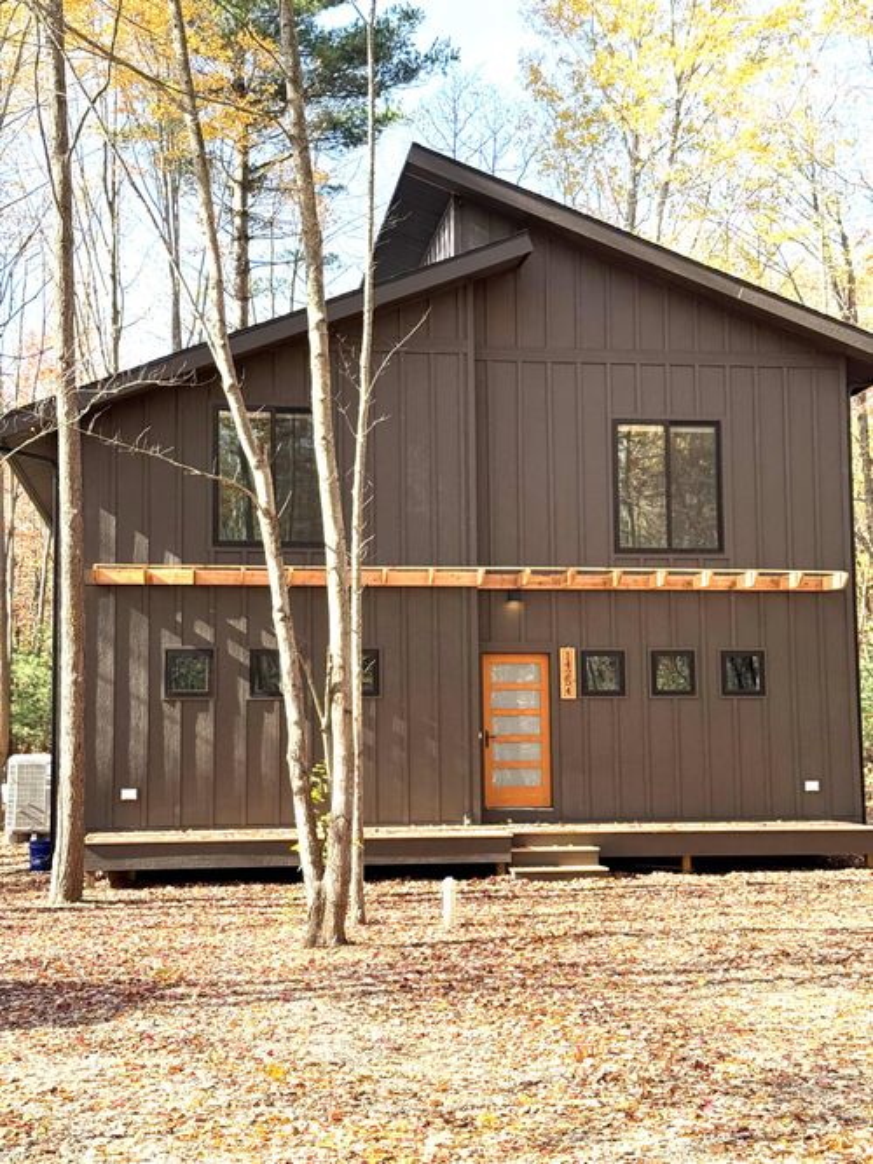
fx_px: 1615
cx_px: 436
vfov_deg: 39.7
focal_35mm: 48
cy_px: 582
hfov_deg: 30.3
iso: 100
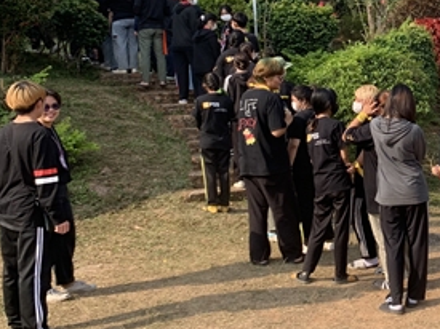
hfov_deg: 28.1
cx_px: 479
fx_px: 800
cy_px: 102
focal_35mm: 63
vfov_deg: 23.1
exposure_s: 1/879
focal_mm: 4.25
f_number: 1.8
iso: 25
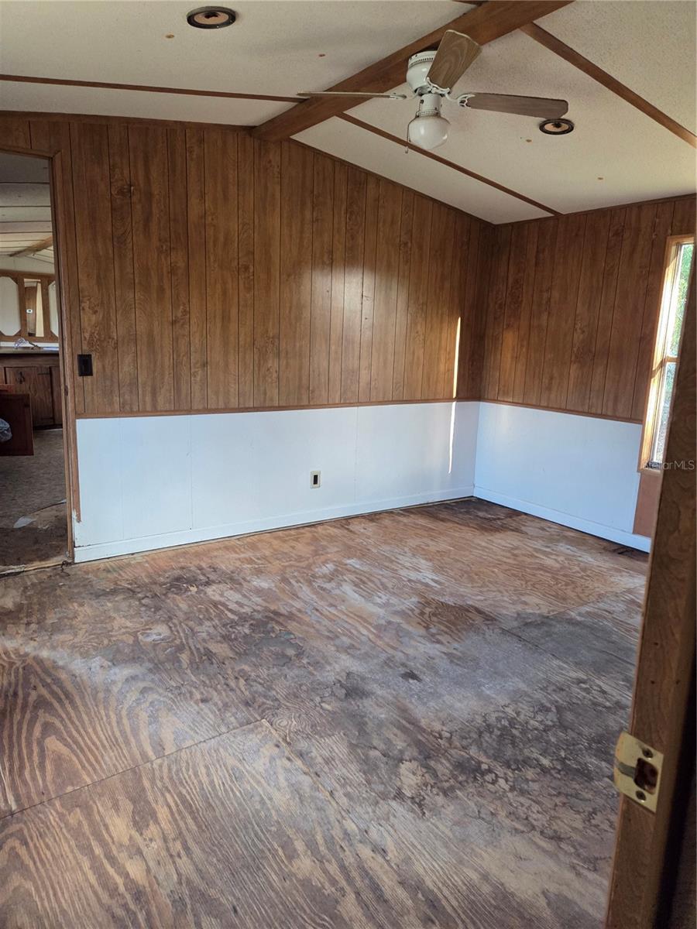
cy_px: 464
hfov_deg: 58.9
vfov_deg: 73.9
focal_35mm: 23
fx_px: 617
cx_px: 348
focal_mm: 5.4
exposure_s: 1/120
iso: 400
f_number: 1.8
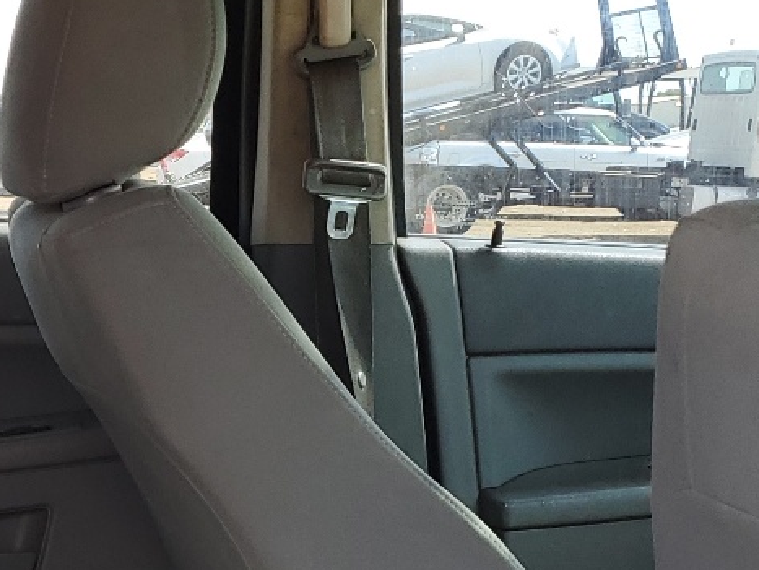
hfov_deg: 20.9
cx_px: -81
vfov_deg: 16.1
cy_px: 645
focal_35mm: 89
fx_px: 1953
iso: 50
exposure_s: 1/192
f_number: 1.5
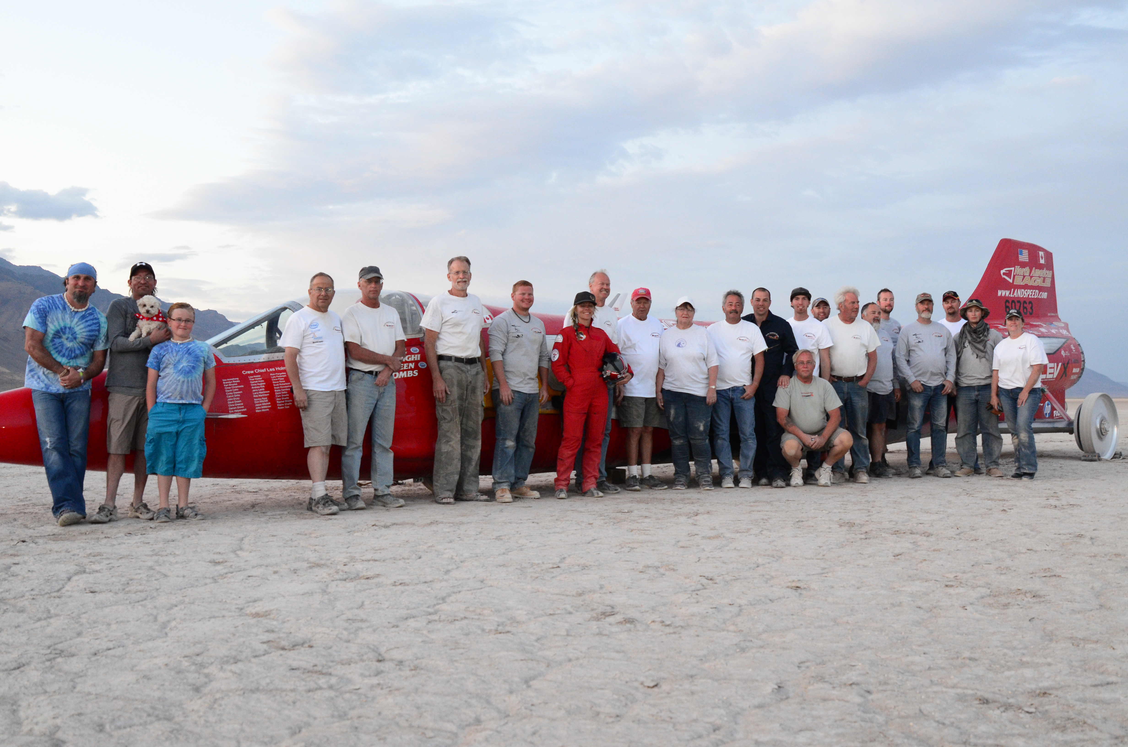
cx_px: 564
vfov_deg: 36.7
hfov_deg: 53.2
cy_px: 374
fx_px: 1126
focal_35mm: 36
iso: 1600
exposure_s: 1/13
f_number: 4.5
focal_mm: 24
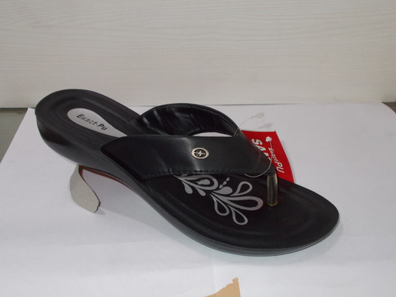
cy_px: 148
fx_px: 446
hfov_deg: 47.9
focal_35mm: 39
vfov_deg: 36.8
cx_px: 198
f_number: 3.9
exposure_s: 1/30
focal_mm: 6.9
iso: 200
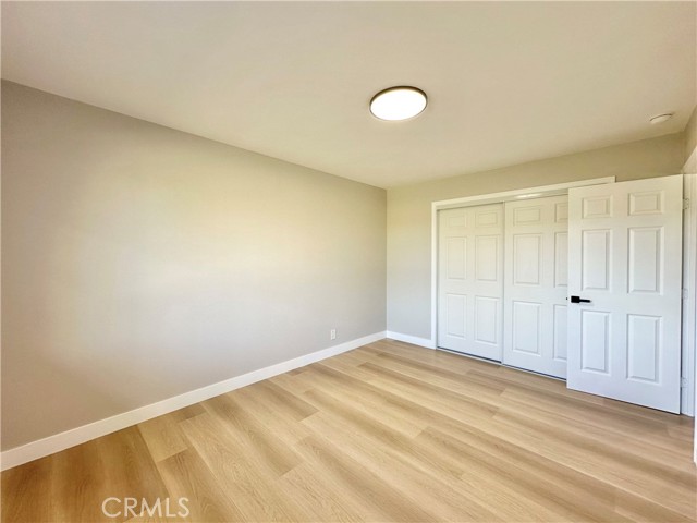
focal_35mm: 14
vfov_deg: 85.7
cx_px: 348
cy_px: 262
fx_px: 282
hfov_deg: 102.1
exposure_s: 1/99
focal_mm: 2.22
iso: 80
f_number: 2.2
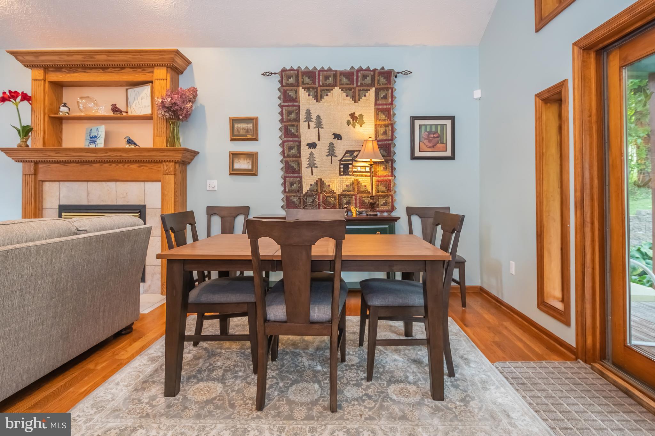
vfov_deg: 67.4
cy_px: 218
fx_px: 327
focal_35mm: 18
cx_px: 328
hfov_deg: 90.0
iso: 640
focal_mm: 12
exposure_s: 1/40
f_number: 3.8
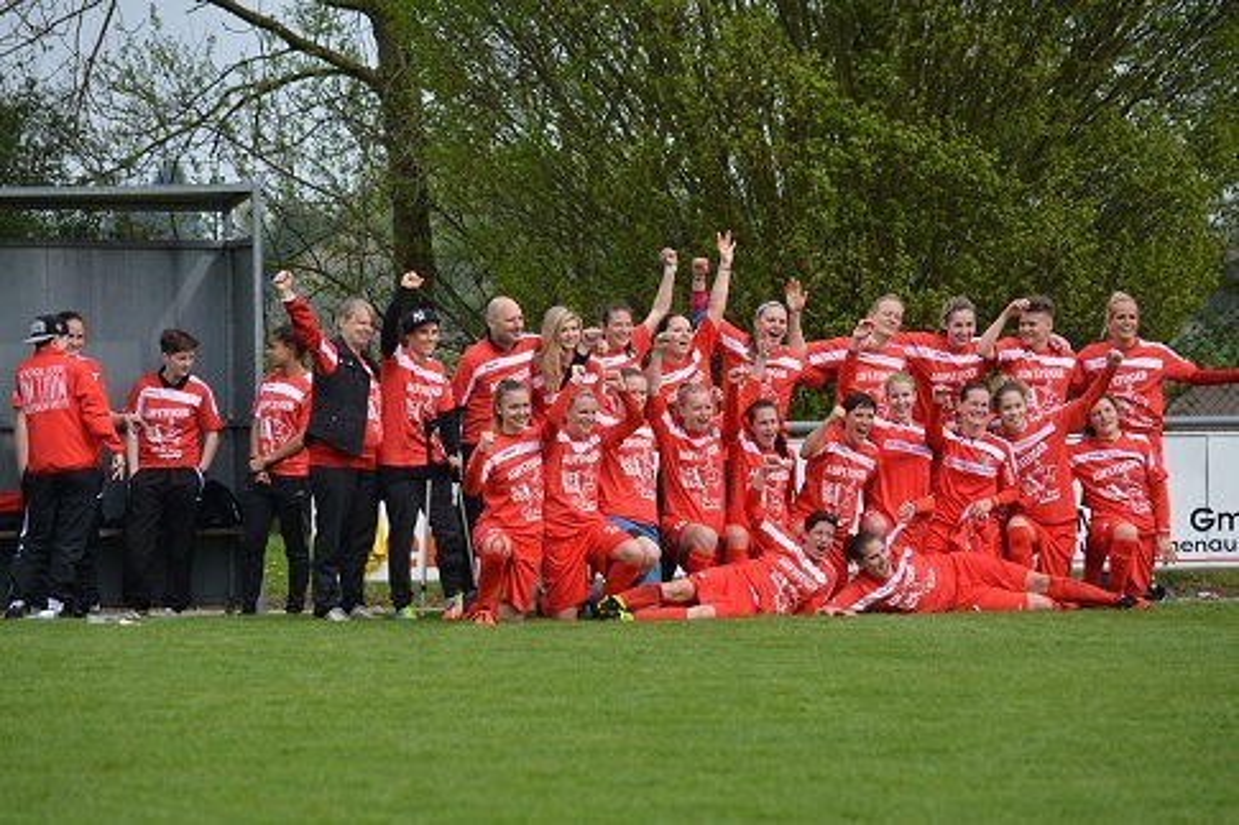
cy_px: 412
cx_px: 620
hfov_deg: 7.6
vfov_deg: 5.1
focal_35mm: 270
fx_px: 9289
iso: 400
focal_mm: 180
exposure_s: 1/1600
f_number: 5.6
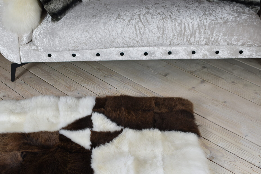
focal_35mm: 73
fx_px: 527
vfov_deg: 18.7
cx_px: 88
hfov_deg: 27.6
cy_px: 105
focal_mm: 35
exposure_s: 1/30
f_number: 1.8
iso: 100
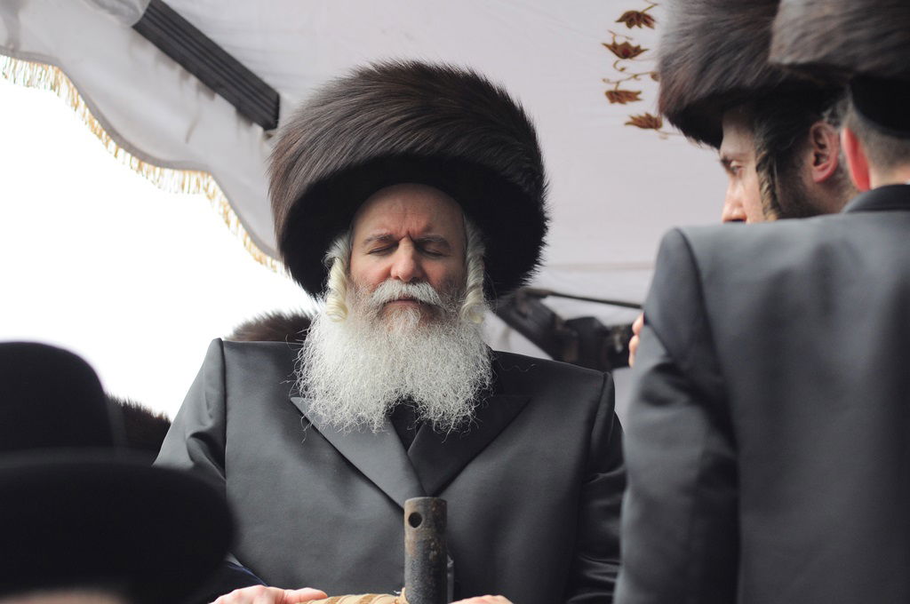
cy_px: 302
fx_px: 3219
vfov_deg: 10.7
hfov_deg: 16.1
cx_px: 455
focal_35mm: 128
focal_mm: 85
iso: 640
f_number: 4.5
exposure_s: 1/320
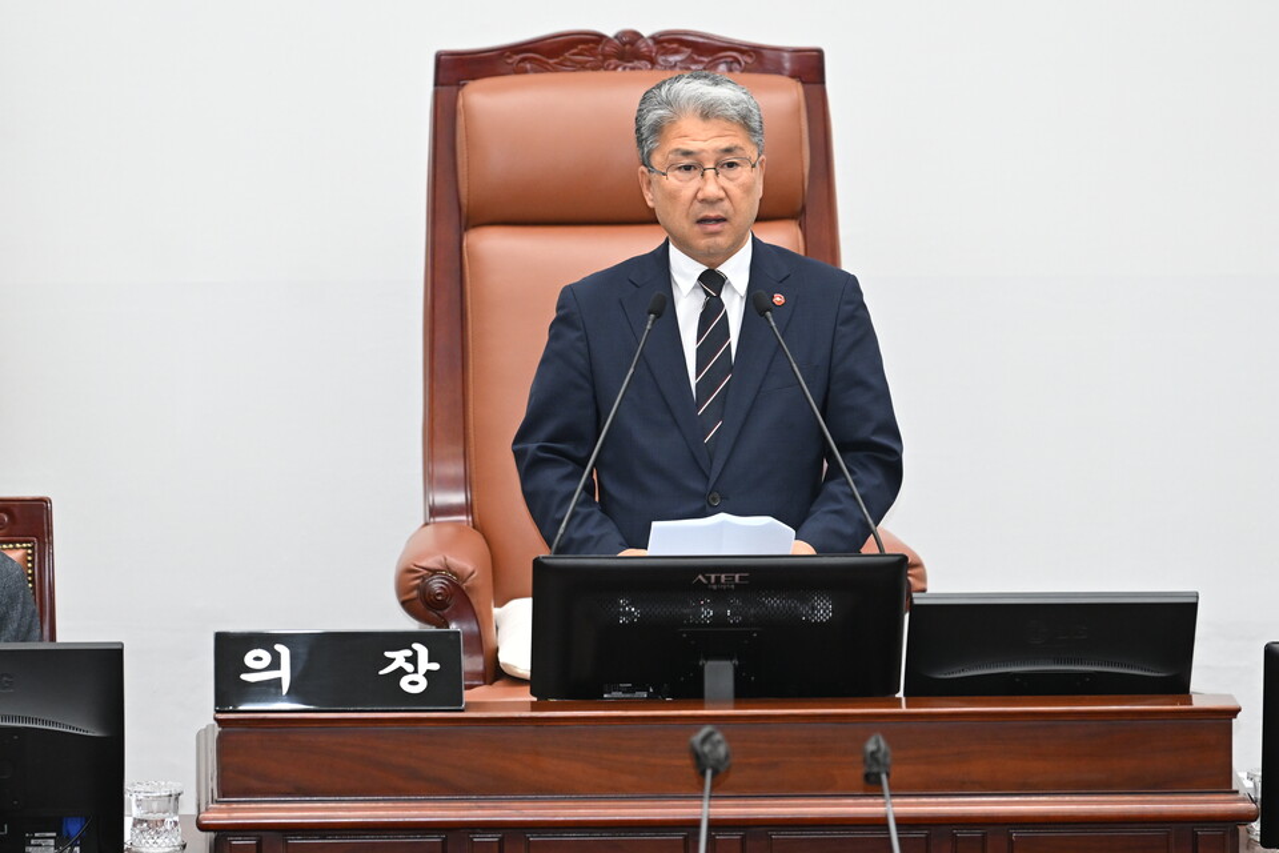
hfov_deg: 6.9
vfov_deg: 4.6
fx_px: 10657
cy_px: 426
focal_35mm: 300
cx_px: 640
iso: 1600
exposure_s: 1/200
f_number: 3.5
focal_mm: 200
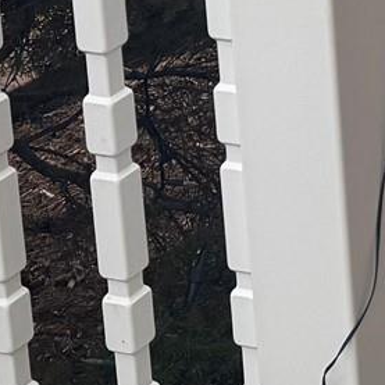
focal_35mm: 157
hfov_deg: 9.5
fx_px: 1976
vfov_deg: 10.2
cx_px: 1031
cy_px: -395
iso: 80
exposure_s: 1/995
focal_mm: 6.76
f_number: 1.78
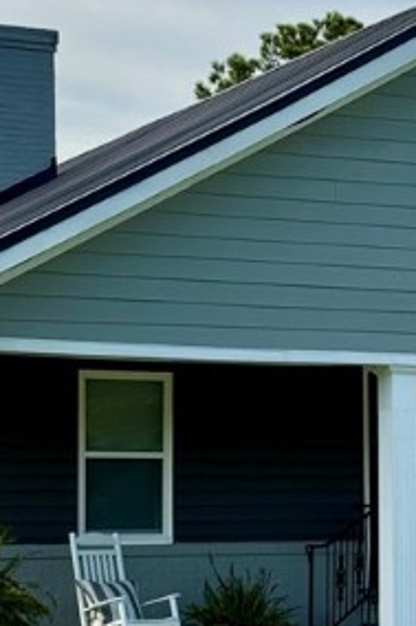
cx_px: 449
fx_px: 2343
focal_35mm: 135
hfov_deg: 10.0
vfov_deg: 15.2
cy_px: 412
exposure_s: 1/4608
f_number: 1.78
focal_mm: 6.76
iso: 64
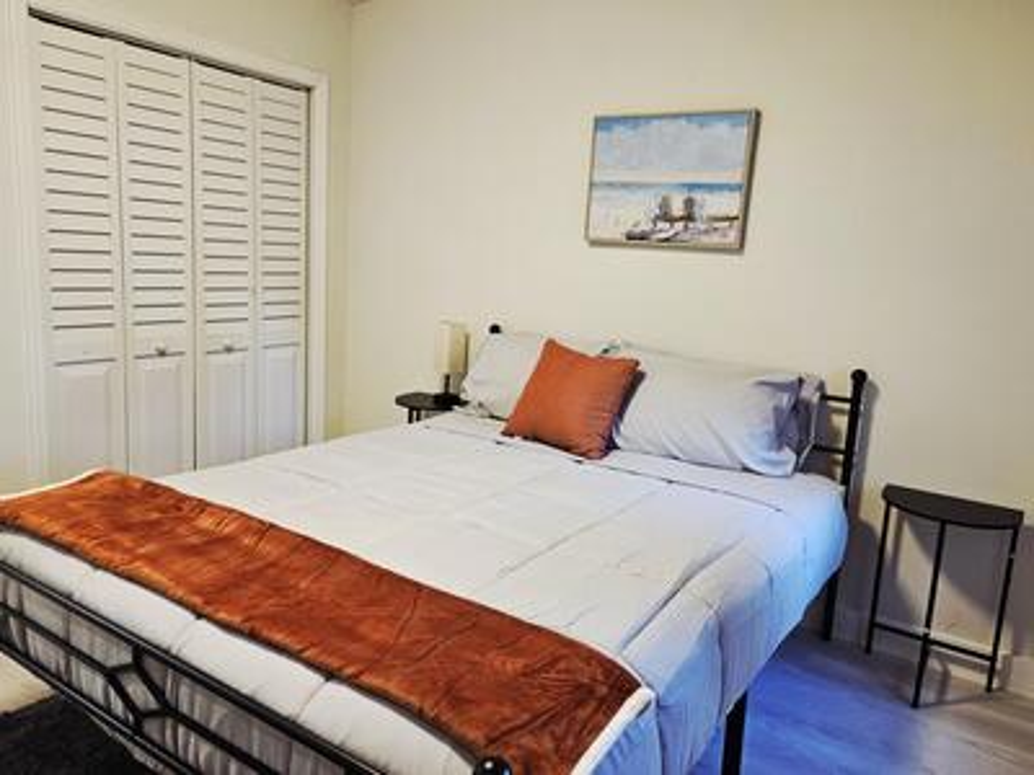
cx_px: 517
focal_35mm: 23
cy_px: 388
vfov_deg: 58.9
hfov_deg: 73.9
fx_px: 687
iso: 640
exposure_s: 1/120
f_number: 1.8
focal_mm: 5.4
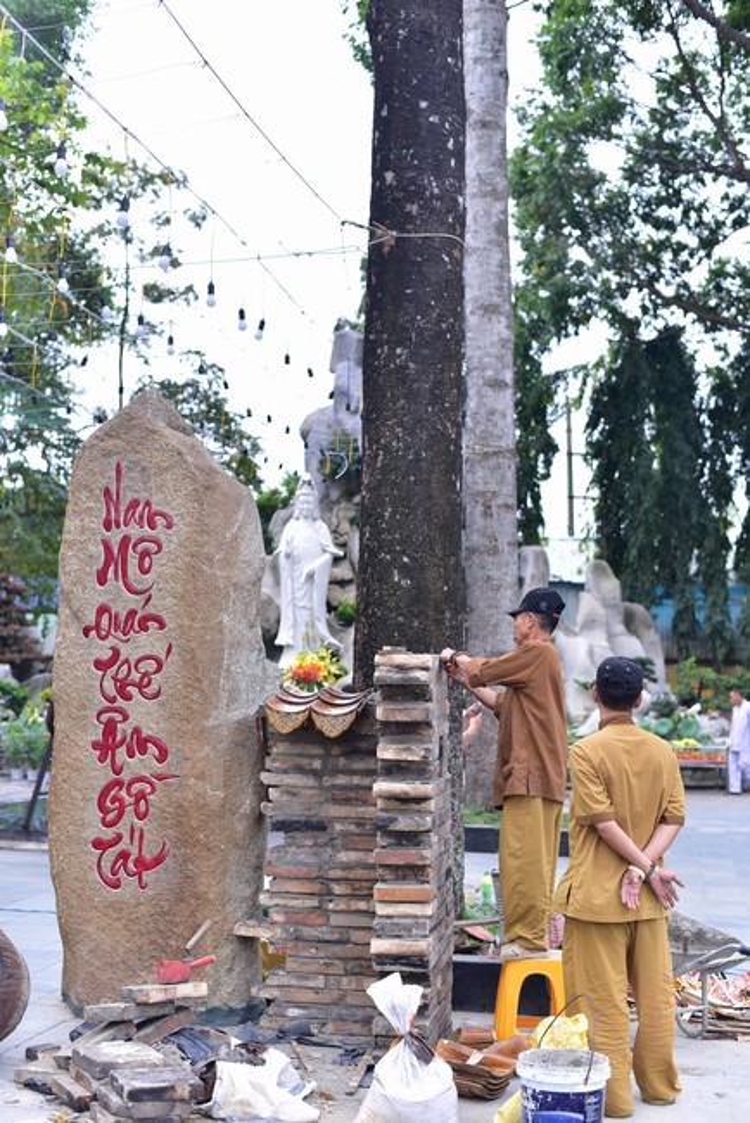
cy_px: 562
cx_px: 375
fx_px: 1561
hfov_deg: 27.0
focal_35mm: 50
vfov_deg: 39.6
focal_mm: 50
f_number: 3.2
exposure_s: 1/320
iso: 100
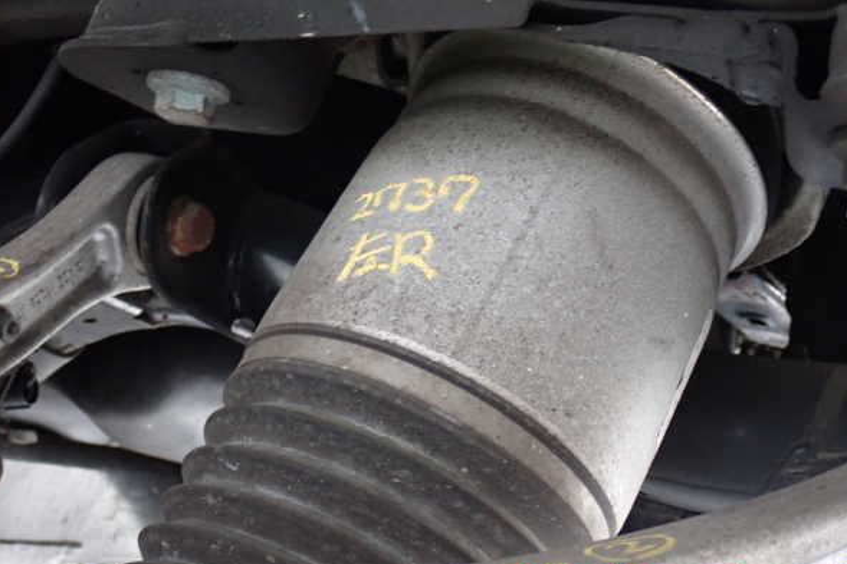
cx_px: 418
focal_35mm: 53
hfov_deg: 37.5
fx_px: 1246
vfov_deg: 25.5
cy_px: 276
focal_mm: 9.01
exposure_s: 1/13
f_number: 3.2
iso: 1000
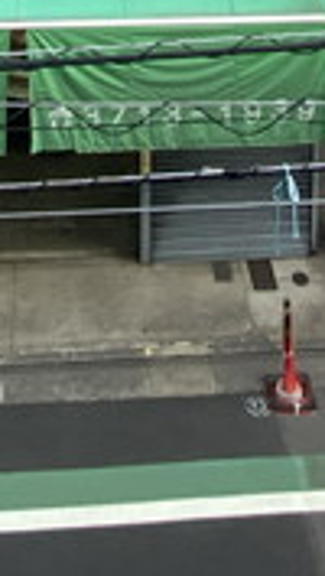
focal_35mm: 64
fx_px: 977
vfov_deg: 21.9
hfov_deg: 18.8
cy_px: -439
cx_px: 91
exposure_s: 1/122
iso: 80
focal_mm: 1.54
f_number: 2.4
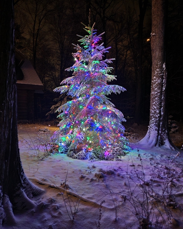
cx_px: 92
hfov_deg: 58.8
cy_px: 115
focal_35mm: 24
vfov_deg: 70.3
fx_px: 162
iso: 400
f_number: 1.8
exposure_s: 1/10
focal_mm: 5.4
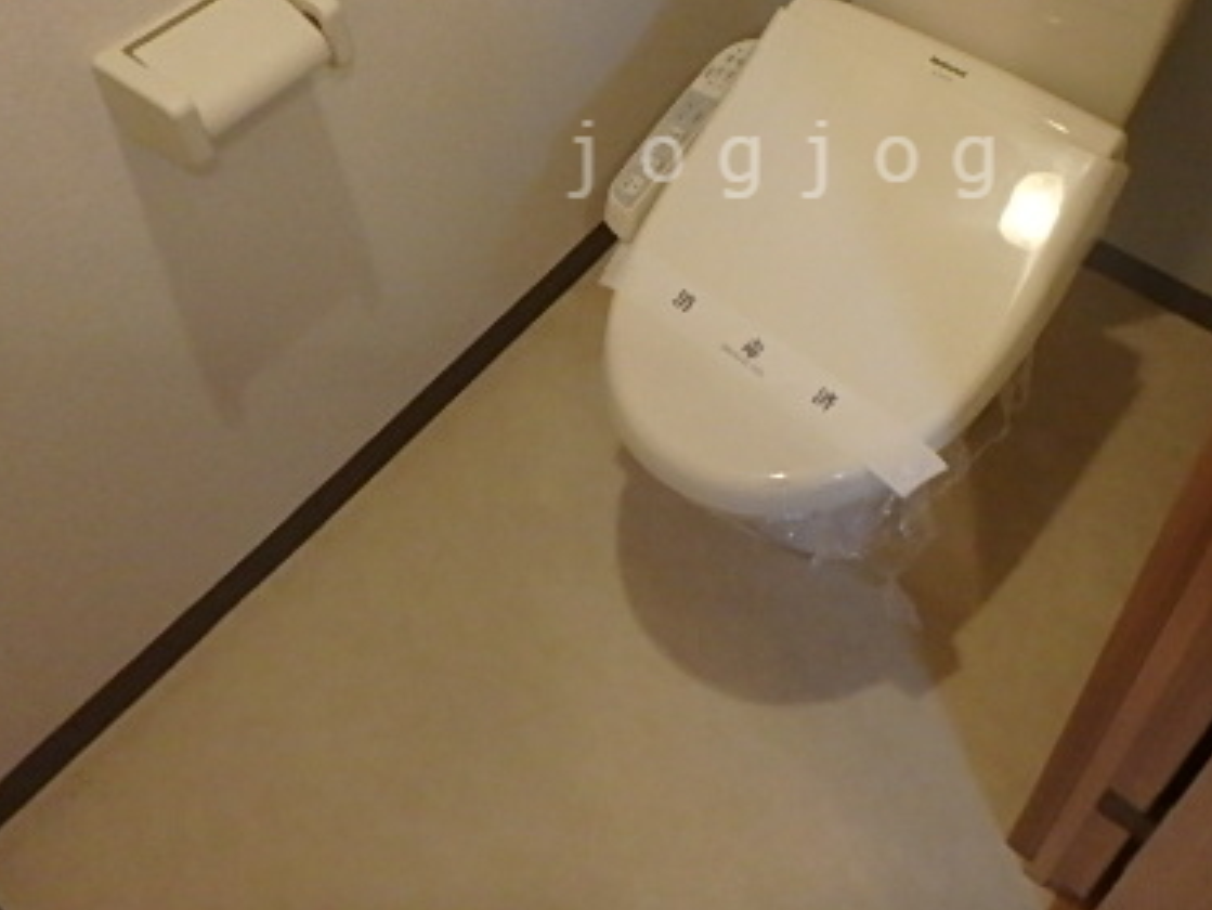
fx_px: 1261
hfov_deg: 50.6
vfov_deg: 38.0
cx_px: 790
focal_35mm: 36
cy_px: 159
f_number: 3.5
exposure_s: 1/30
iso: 800
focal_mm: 3.7
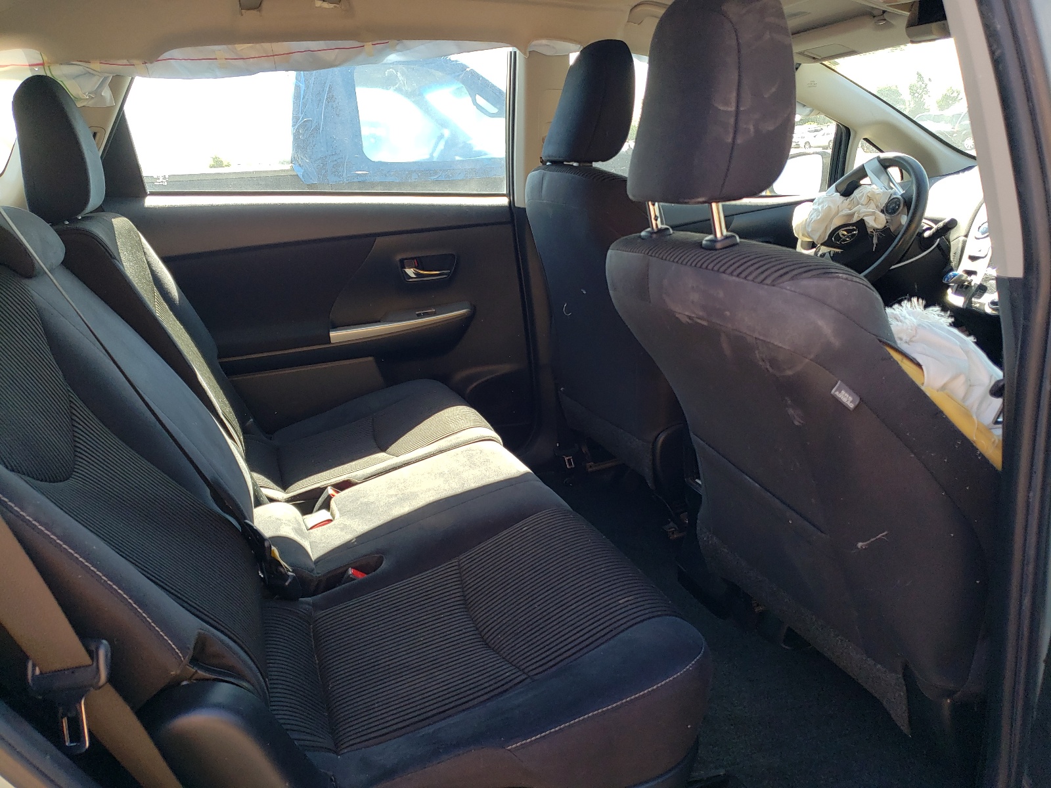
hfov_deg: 67.3
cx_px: 526
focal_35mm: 26
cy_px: 394
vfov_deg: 53.1
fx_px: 789
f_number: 1.5
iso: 50
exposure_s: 1/217
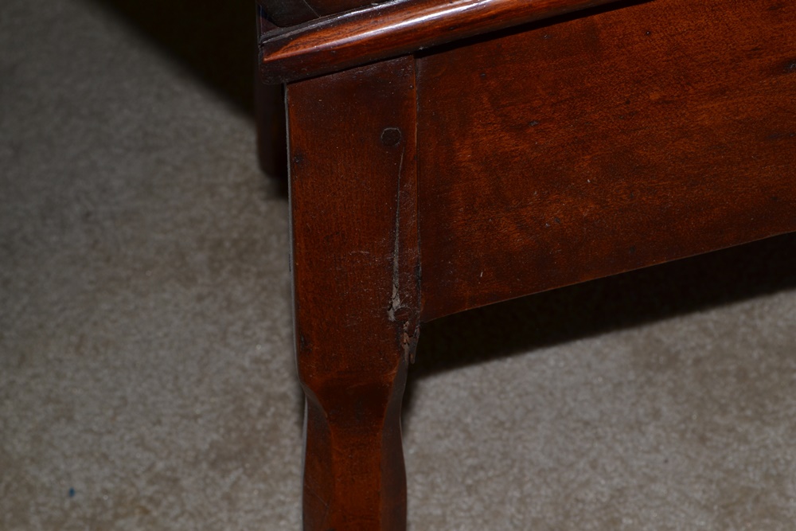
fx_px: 1393
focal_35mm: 63
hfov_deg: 31.9
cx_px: 398
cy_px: 266
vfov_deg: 21.6
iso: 100
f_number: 8
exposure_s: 1/60
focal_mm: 42
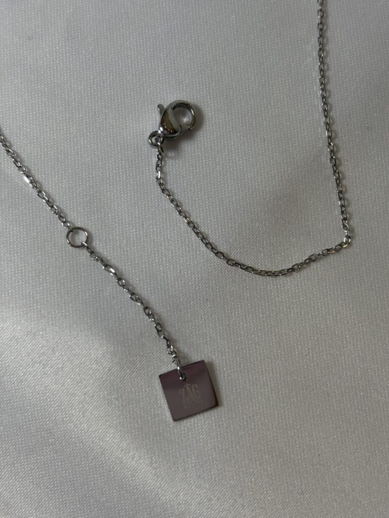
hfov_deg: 28.0
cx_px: 194
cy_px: 259
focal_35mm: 52
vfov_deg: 36.8
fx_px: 779
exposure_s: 1/662
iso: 32
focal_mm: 5.96
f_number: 1.6
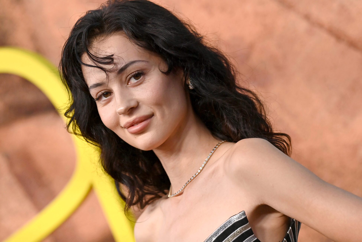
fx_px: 3016
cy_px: 121
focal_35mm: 300
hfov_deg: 6.9
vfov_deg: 4.6
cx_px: 181
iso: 8000
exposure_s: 1/1600
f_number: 5.6
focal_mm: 300
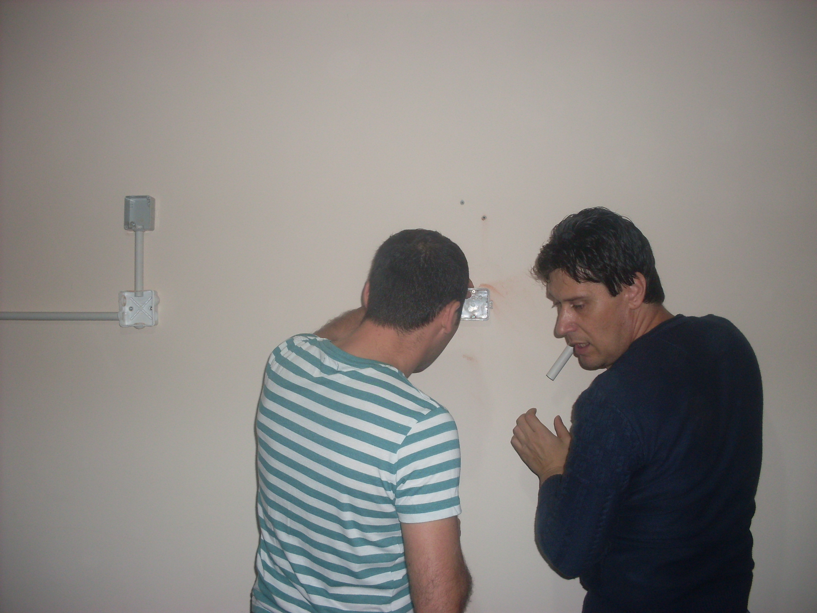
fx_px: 897
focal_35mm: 38
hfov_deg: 49.0
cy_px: 306
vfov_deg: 37.7
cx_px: 408
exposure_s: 1/45
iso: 100
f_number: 2.8
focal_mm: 6.3
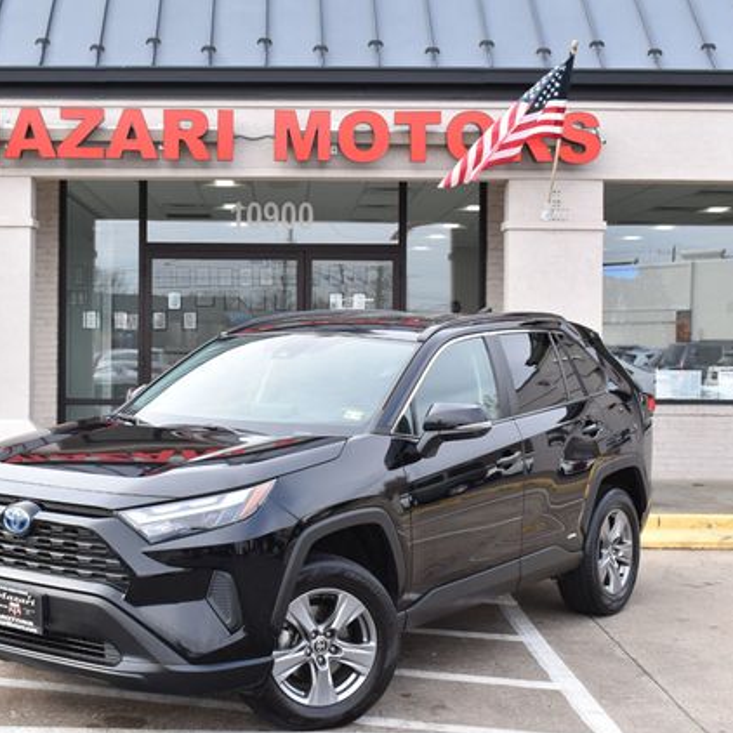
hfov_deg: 29.4
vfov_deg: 29.6
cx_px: 273
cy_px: 368
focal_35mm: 58
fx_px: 1390
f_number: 8
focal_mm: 30
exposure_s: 1/200
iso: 400
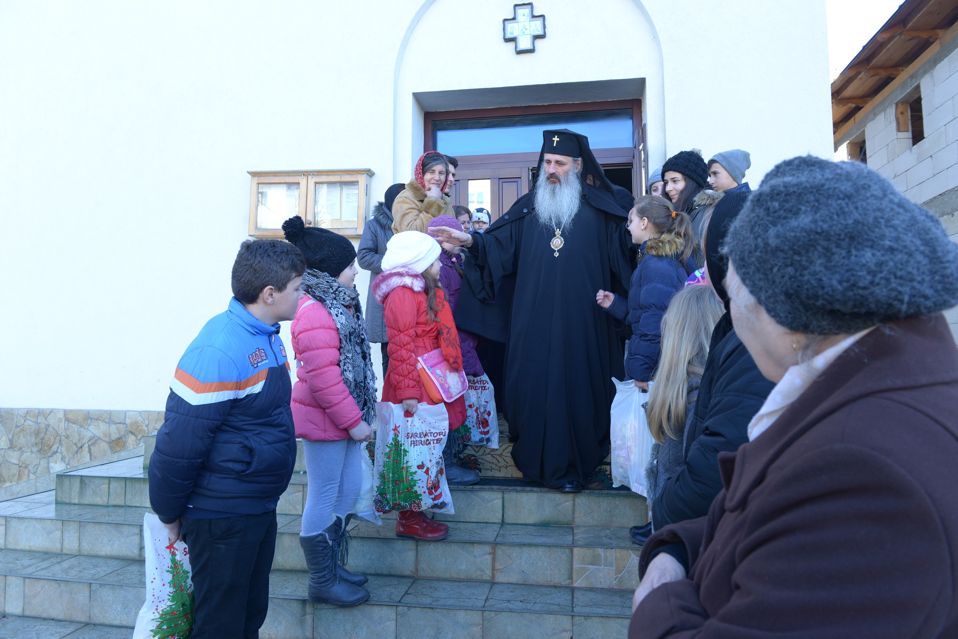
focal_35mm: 24
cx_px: 479
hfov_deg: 73.7
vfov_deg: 53.2
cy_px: 320
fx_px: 639
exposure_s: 1/160
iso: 640
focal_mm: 24
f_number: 6.3
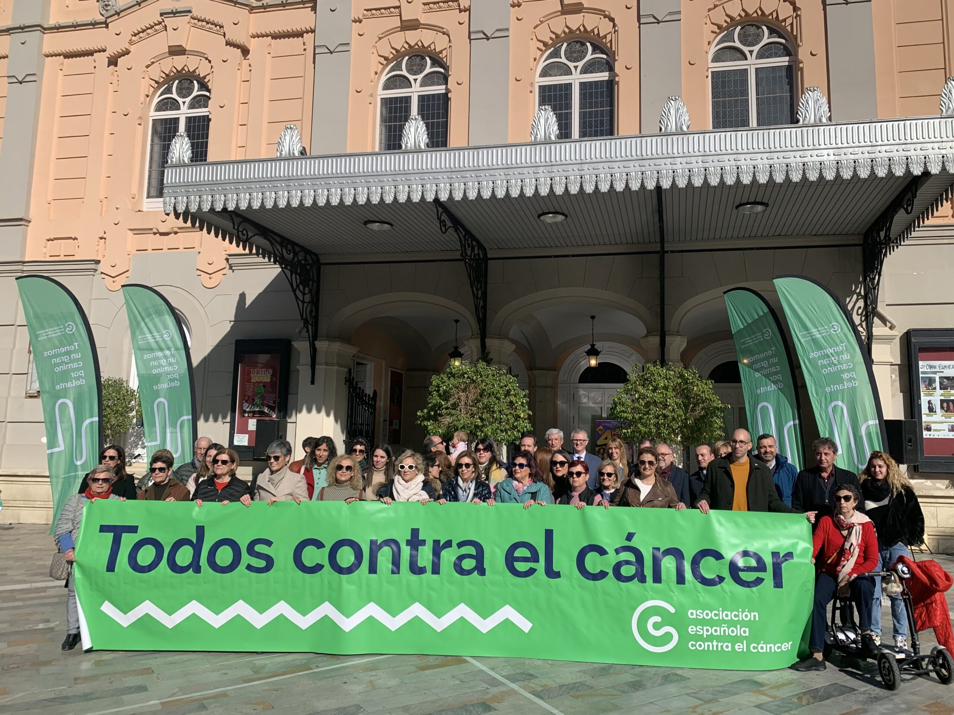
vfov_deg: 53.1
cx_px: 477
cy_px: 358
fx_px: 717
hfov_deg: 67.3
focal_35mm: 26
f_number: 1.8
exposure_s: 1/3937
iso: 25
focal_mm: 4.25
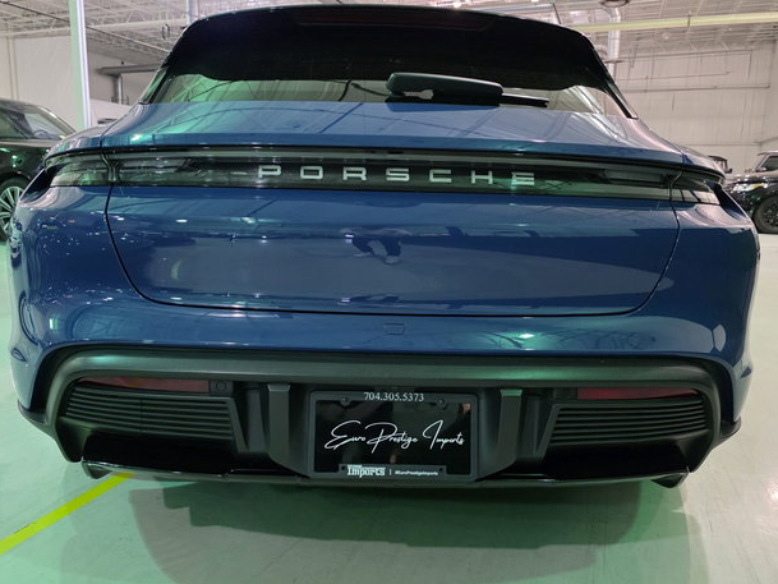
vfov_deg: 48.2
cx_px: 373
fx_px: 652
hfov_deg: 61.6
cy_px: 309
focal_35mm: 29
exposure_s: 1/120
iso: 1250
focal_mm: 6.3
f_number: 1.7
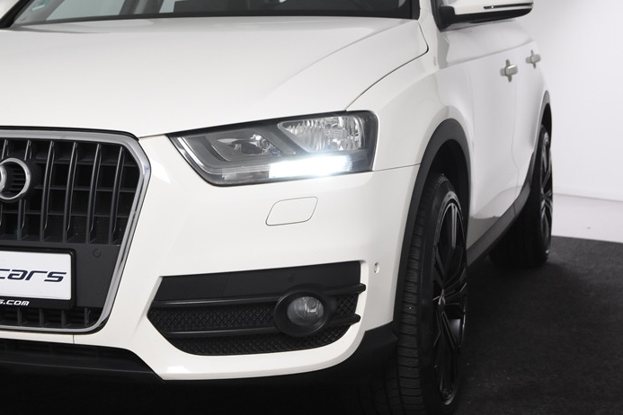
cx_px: 168
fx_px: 1189
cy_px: 188
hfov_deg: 29.0
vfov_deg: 19.8
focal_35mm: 69
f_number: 5
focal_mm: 31
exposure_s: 1/125
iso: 1600
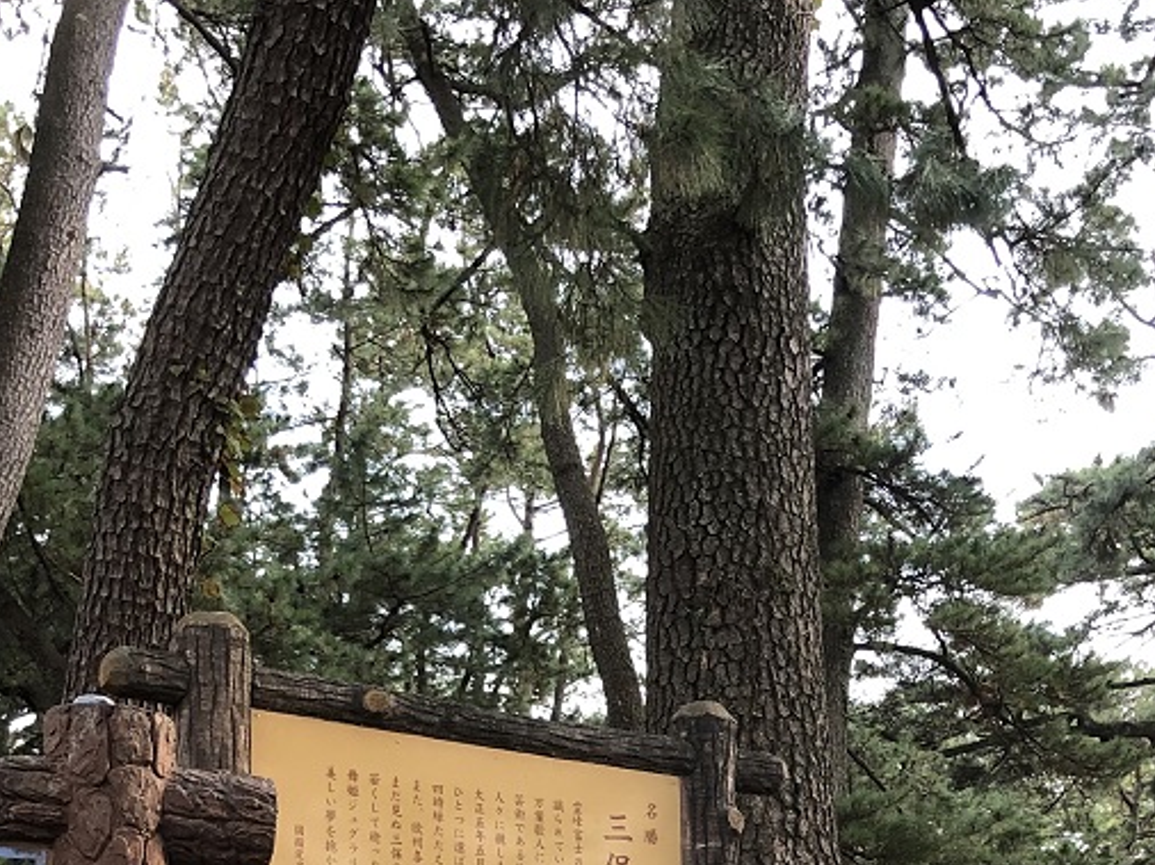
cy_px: 1011
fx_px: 2234
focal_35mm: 67
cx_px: 742
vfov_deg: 20.6
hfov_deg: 28.8
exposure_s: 1/40
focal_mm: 3.99
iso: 25
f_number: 1.8
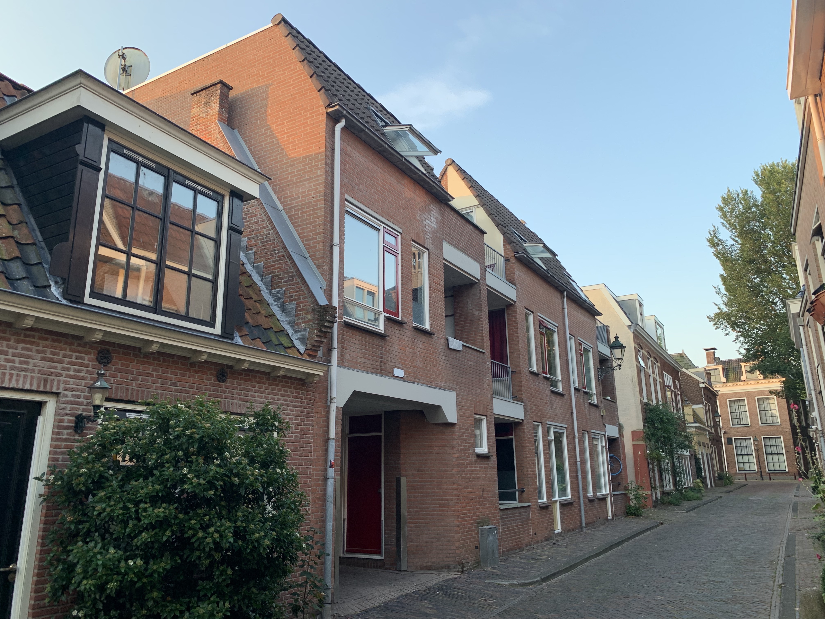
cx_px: 412
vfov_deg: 53.1
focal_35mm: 26
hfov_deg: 67.3
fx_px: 620
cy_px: 310
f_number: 1.8
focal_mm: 4.25
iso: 25
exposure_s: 1/121
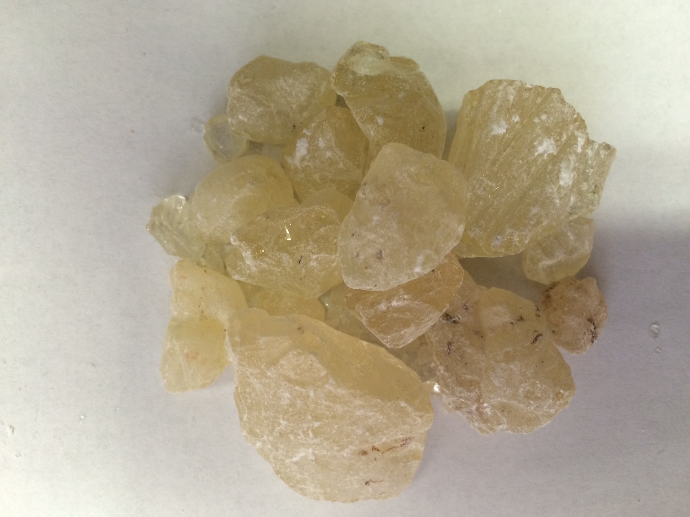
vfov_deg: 48.2
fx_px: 578
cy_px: 258
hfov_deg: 61.7
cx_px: 345
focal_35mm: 29
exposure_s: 1/30
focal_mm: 4.15
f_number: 2.2
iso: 100
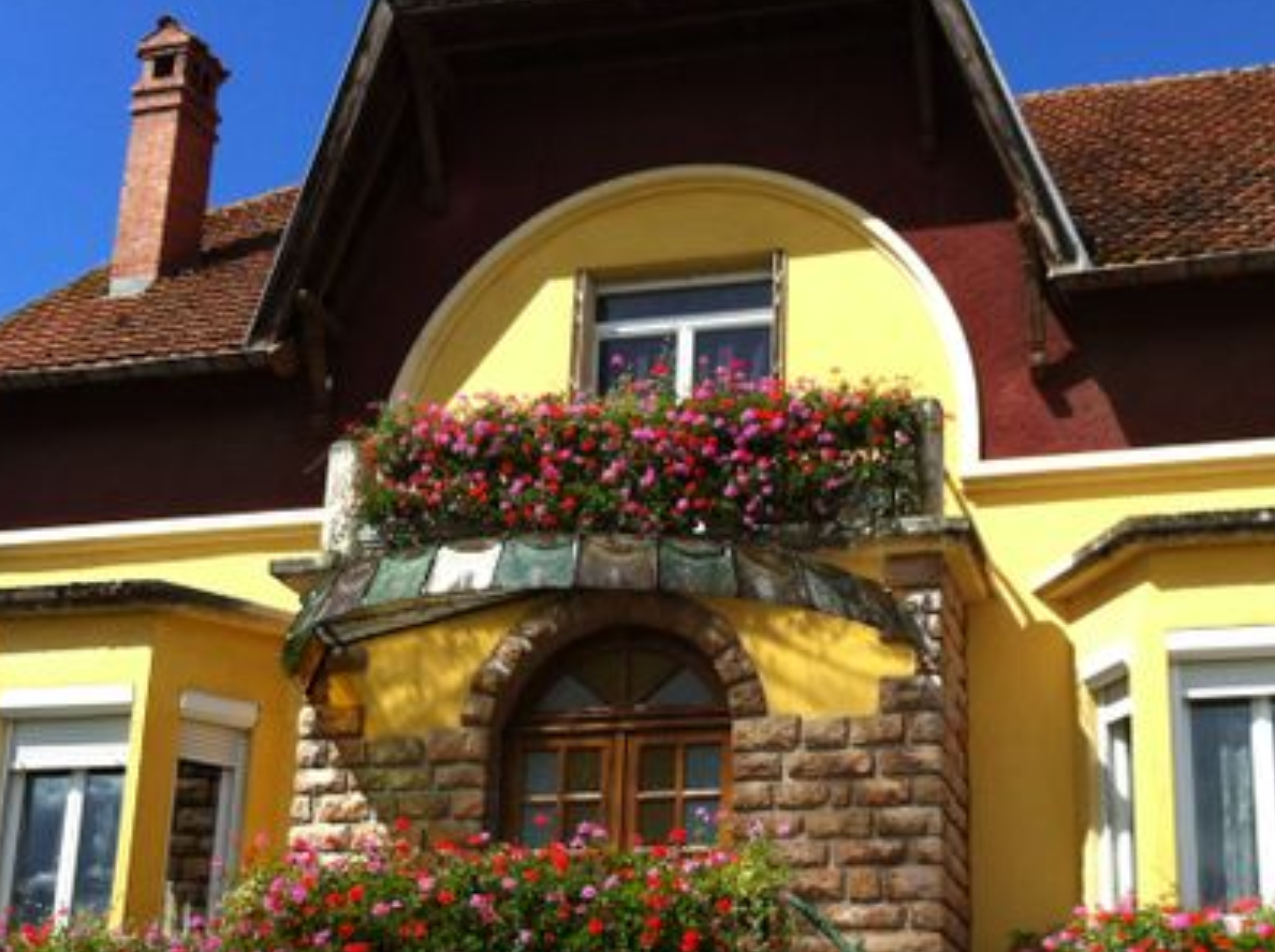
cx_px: 827
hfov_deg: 35.9
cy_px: 701
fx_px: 1950
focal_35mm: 53
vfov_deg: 27.1
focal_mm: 3.85
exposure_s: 1/1155
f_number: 2.8
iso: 80
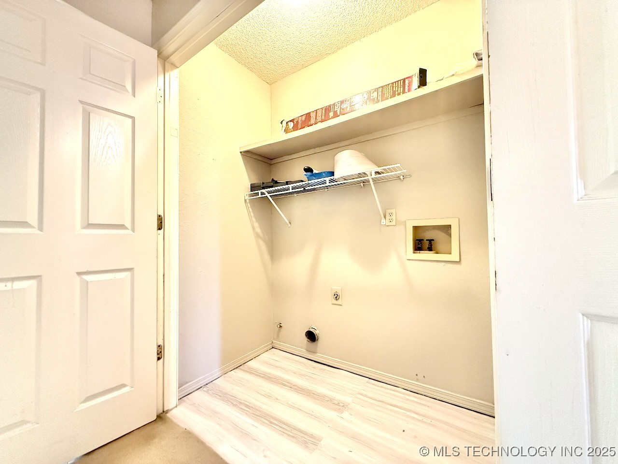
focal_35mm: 14
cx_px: 309
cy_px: 232
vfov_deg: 85.7
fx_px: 250
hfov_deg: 102.1
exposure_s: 1/40
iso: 1250
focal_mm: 2.22
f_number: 2.2
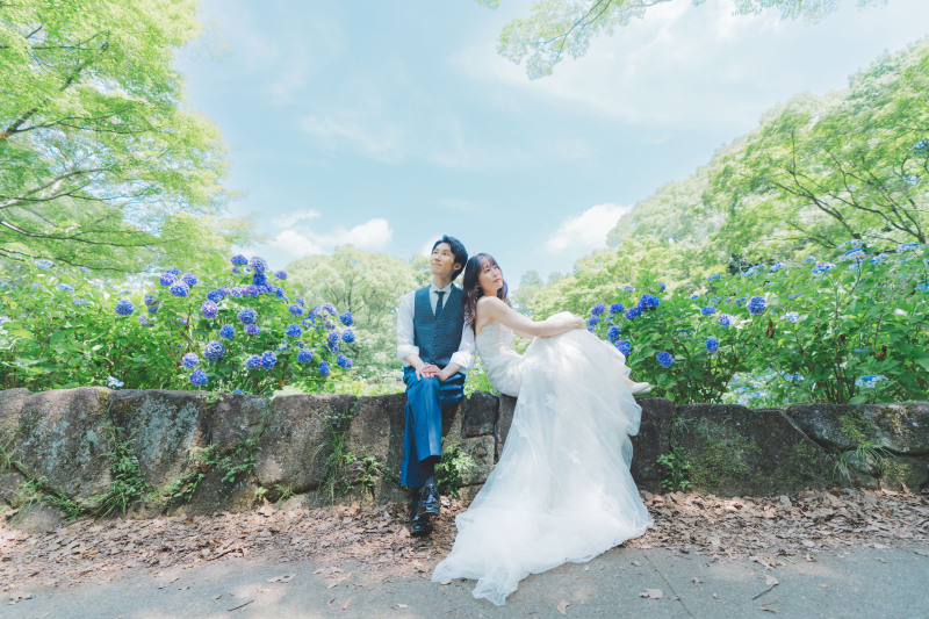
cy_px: 310
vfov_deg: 73.7
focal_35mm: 16
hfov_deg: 96.7
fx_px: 413
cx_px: 464
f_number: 2.8
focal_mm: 16
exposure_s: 1/1250
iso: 200
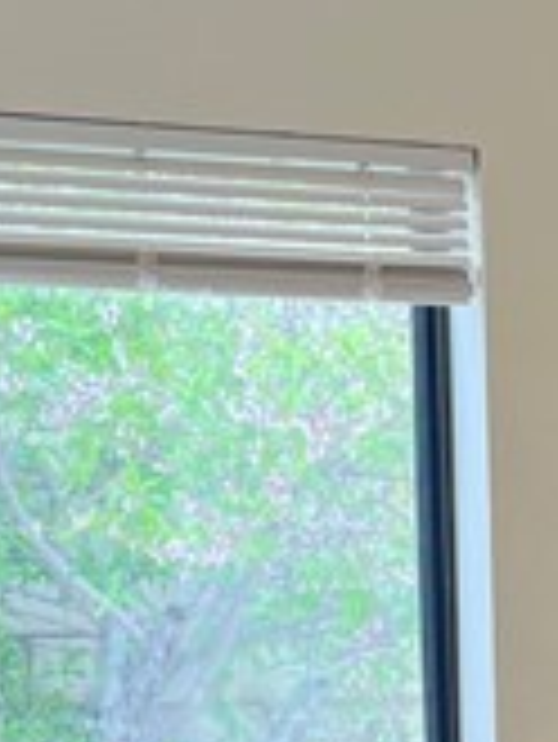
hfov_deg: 9.2
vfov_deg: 11.7
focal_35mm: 161
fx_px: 3456
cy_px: 1169
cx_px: 594
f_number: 1.5
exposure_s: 1/171
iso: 50
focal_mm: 5.7
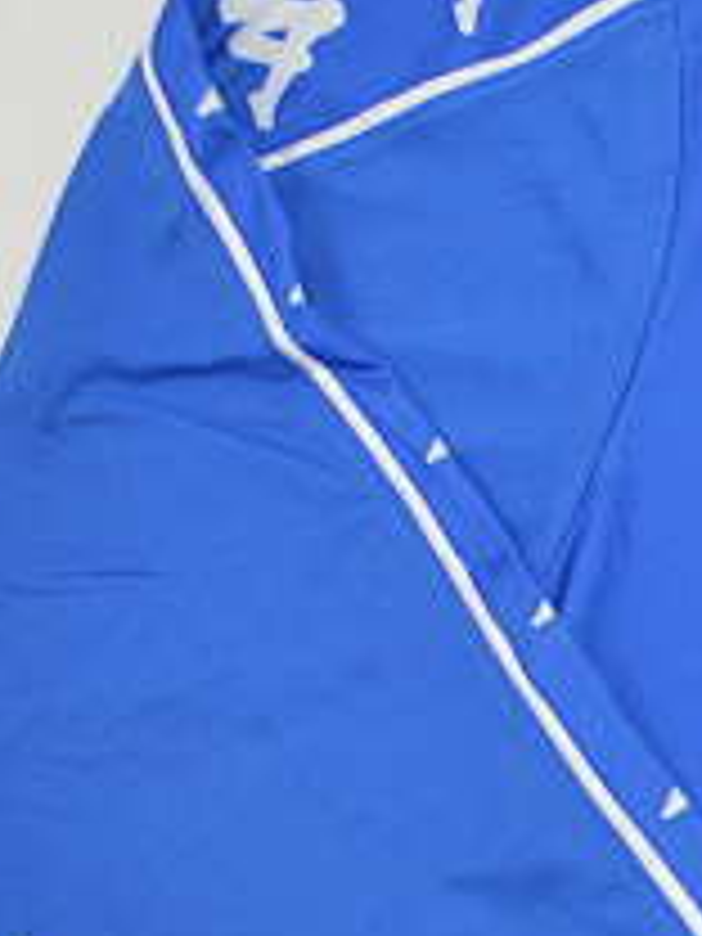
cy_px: 1107
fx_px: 3650
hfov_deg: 10.1
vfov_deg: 14.2
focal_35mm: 135
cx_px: 1418
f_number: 8
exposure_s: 1/200
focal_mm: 18
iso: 400
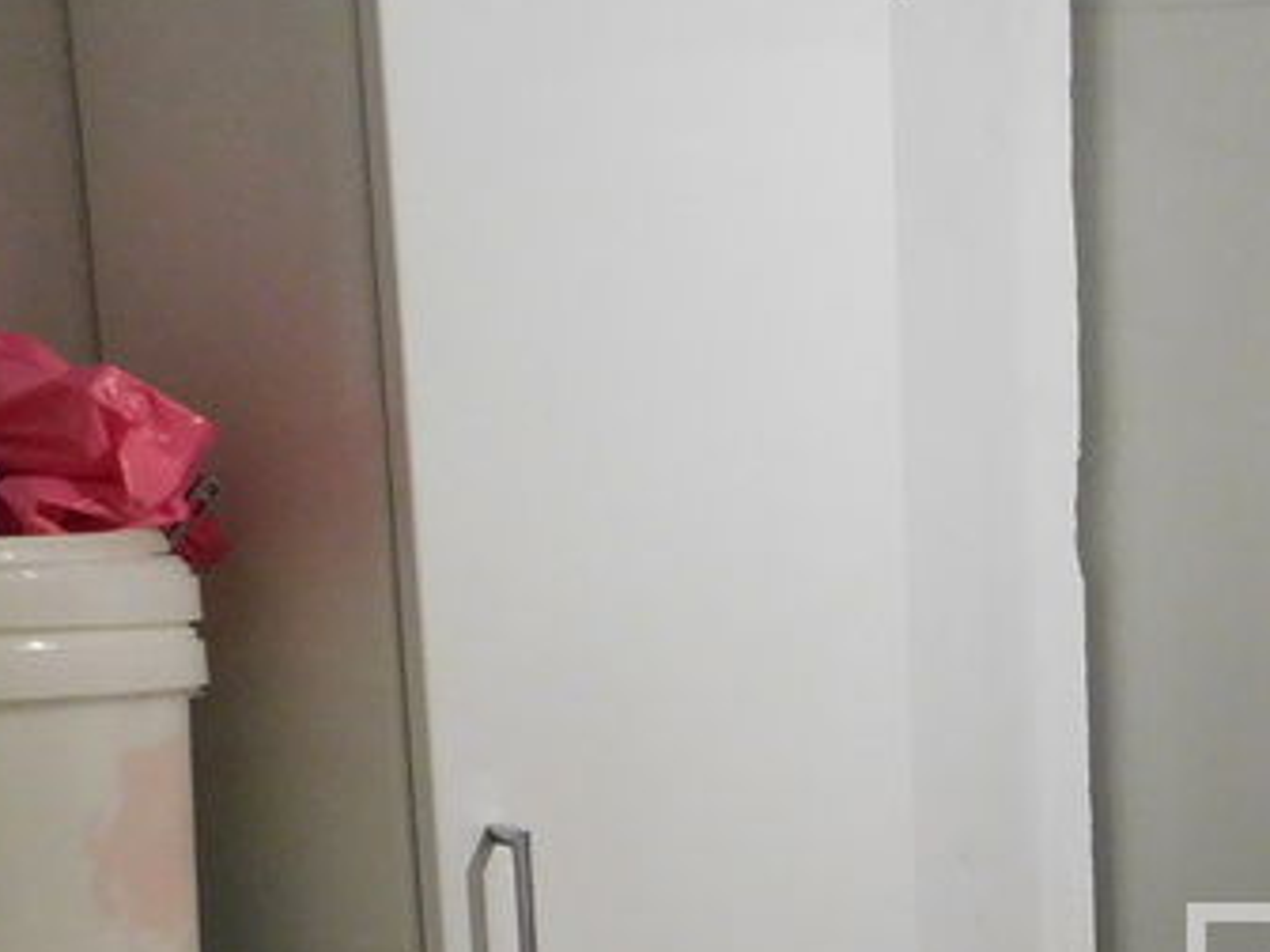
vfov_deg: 20.2
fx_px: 2568
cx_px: 1580
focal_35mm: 70
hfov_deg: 24.7
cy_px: 1005
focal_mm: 4
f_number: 3
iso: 400
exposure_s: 1/30
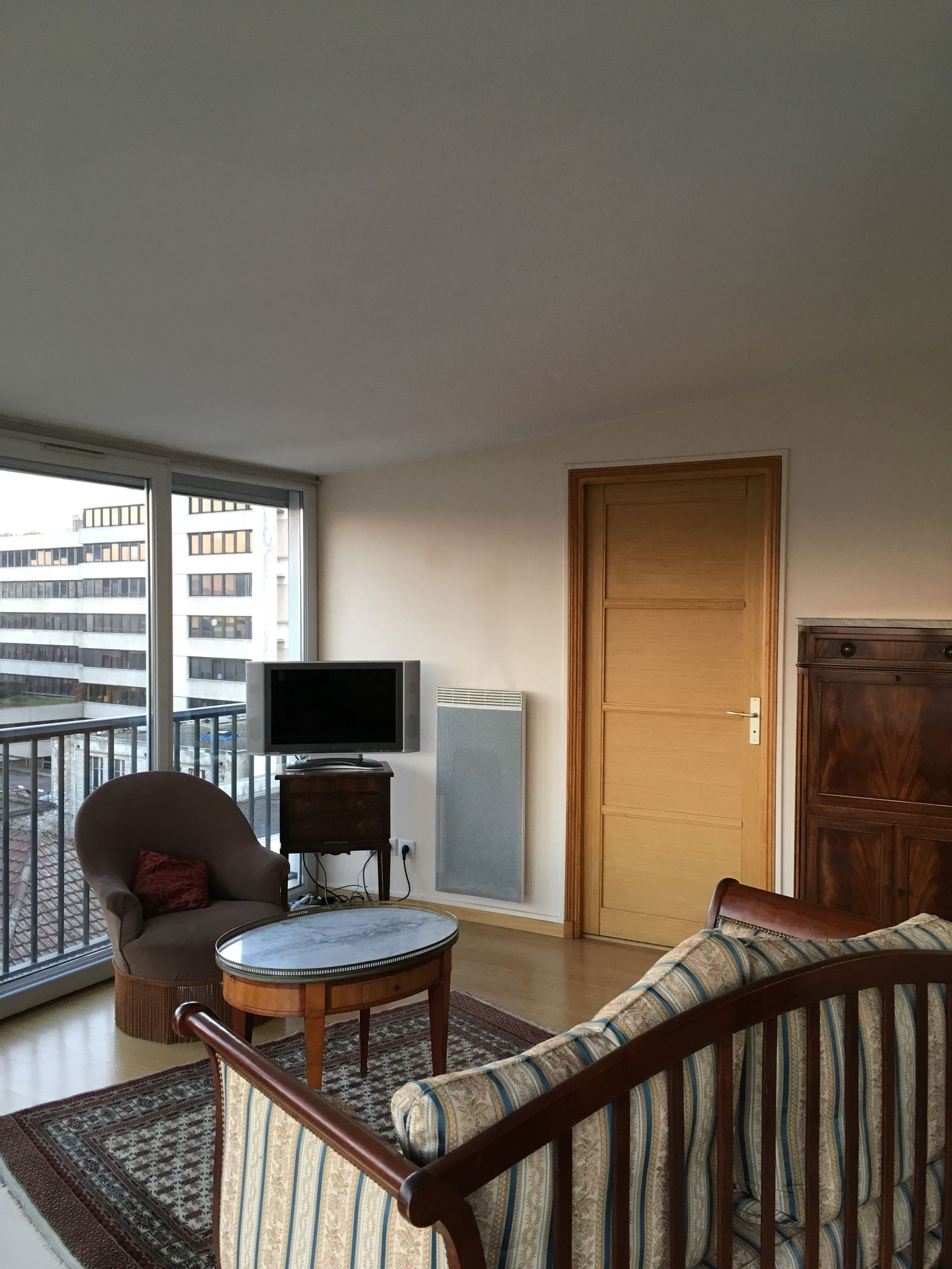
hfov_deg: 48.2
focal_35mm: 29
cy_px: 634
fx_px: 1063
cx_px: 476
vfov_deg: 61.7
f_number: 2.2
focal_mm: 4.15
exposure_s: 1/33
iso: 100
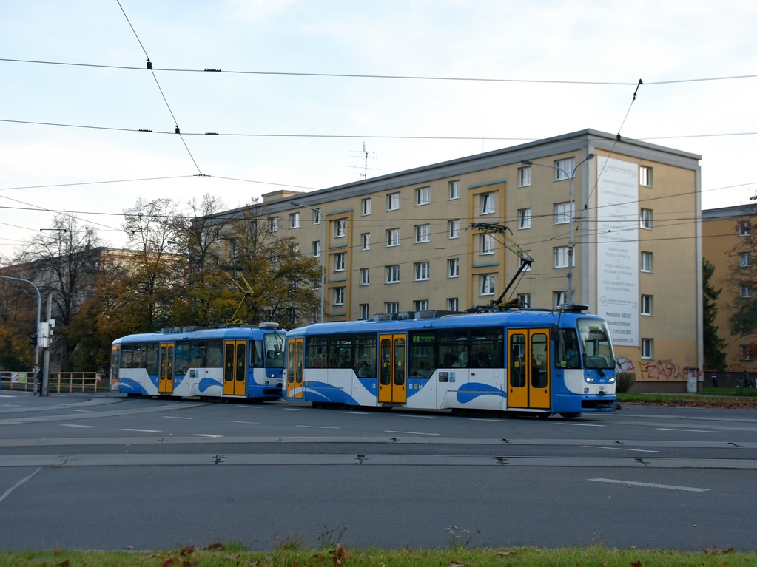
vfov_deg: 32.9
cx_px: 421
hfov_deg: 42.9
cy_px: 280
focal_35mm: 44
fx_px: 962
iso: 500
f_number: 6.3
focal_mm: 26
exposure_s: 1/160
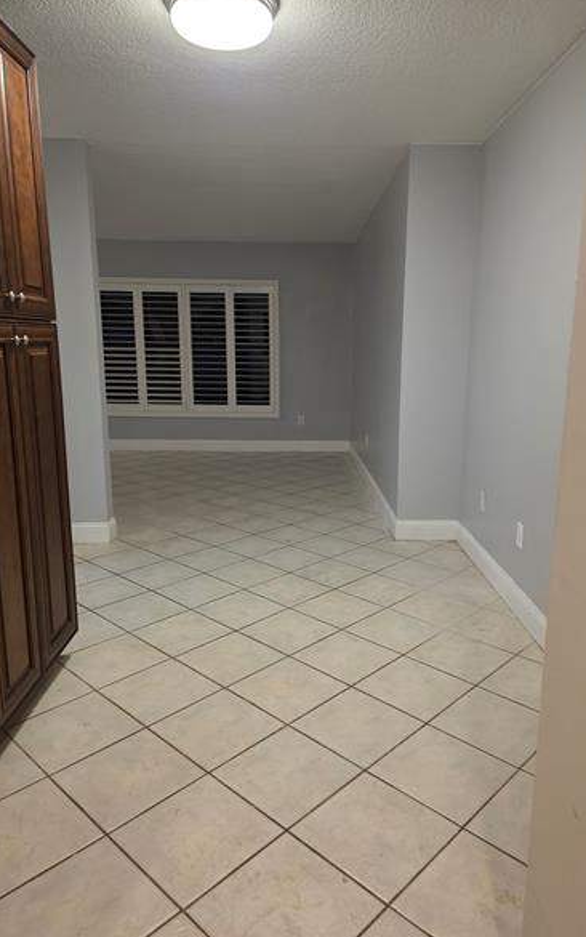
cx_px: 320
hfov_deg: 49.2
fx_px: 638
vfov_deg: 72.5
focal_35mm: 25
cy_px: 469
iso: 320
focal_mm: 6.3
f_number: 1.7
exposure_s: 1/120
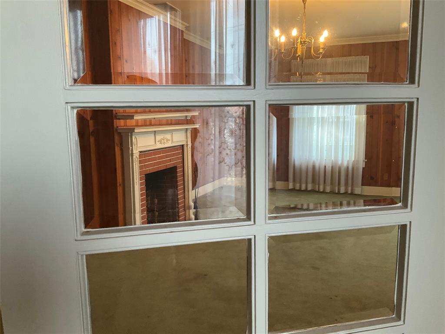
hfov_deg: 61.7
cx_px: 222
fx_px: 373
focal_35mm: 29
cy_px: 167
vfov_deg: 48.2
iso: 125
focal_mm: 3
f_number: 1.8
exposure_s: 1/60
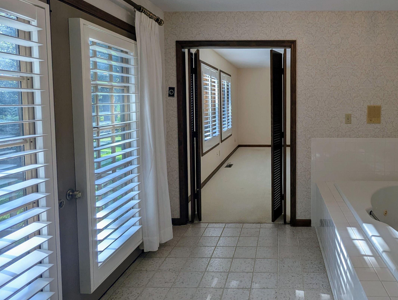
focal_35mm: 23
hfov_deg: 70.9
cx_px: 277
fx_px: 265
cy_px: 118
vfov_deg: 58.4
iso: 40
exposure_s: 1/120
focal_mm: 2.35
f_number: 2.2
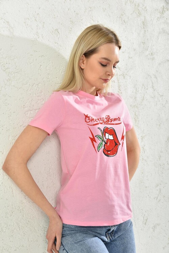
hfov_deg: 28.1
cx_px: 84
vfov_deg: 41.1
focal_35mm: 48
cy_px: 126
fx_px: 338
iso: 100
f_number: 7.1
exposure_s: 1/160
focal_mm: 48
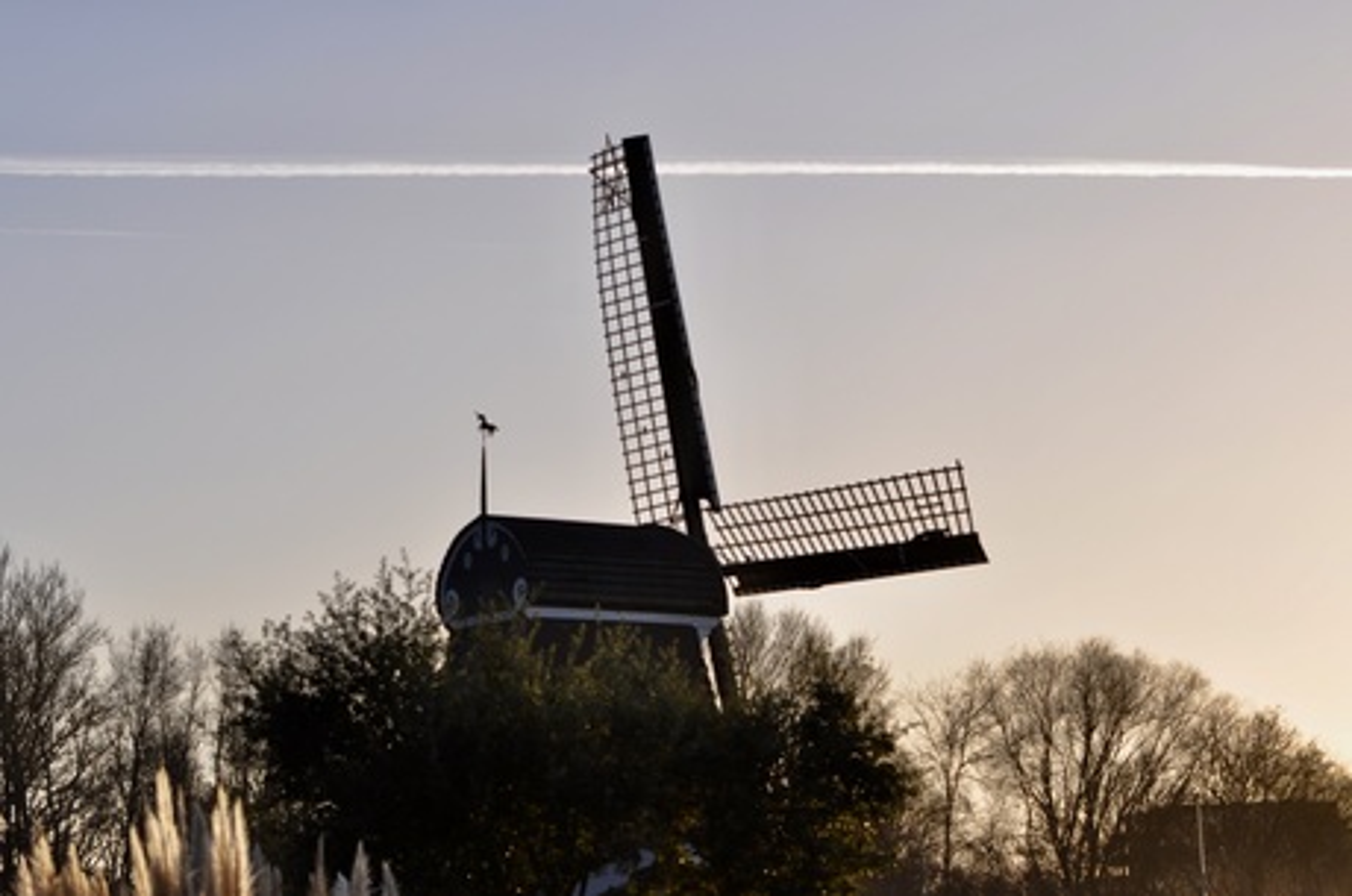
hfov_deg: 19.5
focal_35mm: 105
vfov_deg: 13.0
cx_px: 676
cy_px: 448
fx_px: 3936
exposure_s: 1/800
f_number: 5.6
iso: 200
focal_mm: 70
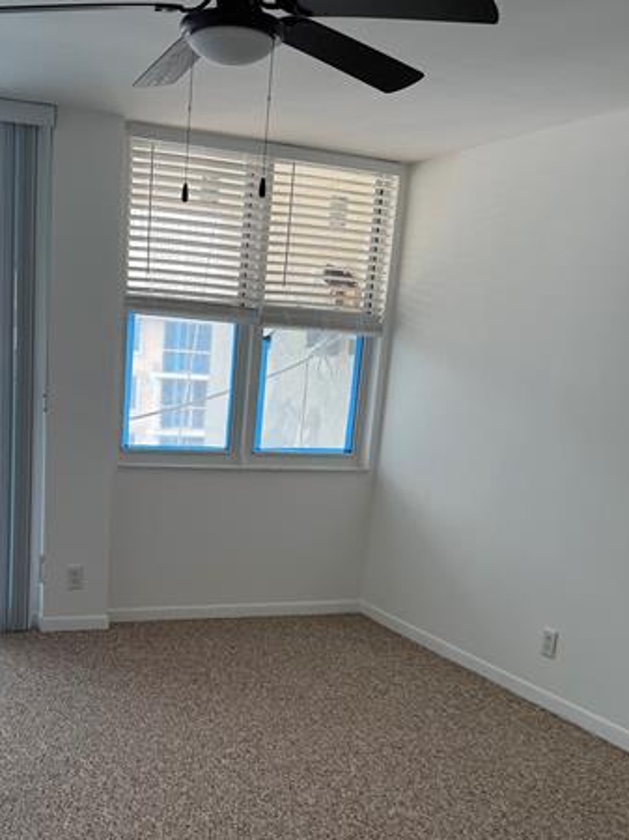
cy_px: 579
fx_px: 994
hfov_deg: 34.7
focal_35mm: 41
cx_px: 192
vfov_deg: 44.9
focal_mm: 6.76
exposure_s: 1/236
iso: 125
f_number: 1.78
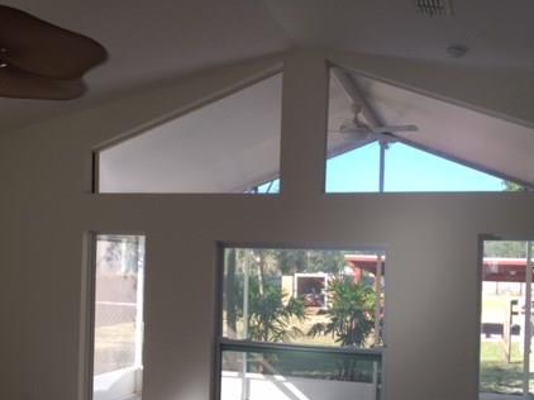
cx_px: 243
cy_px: 281
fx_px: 678
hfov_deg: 42.9
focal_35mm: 44
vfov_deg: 32.4
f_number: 2.2
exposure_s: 1/120
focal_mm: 4.15
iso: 32
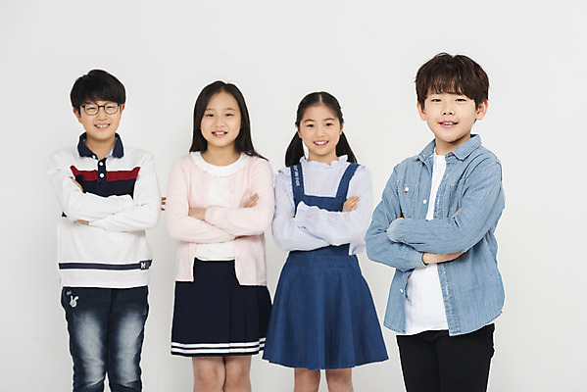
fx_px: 1892
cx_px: 294
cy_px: 196
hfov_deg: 17.6
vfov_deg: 11.8
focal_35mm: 116
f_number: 5.6
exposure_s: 1/125
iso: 100
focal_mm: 116
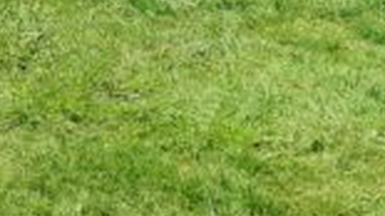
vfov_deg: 7.7
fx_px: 1428
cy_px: -387
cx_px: -219
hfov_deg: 14.2
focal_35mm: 140
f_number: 1.7
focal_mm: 3.93
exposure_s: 1/2169
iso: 40
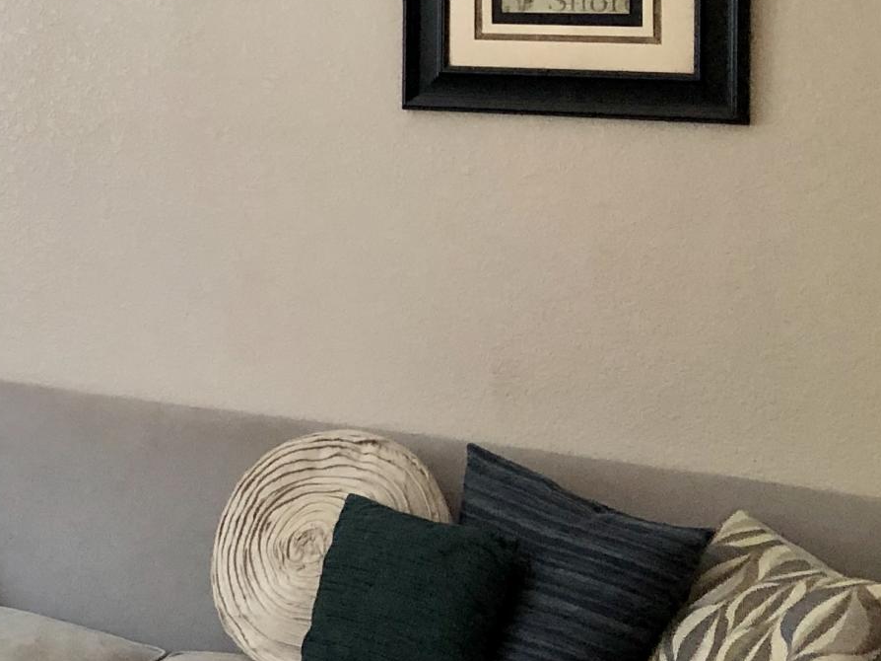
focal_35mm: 94
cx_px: -532
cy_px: 101
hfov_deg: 18.0
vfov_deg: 15.6
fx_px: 2392
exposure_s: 1/30
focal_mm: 3.99
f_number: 1.8
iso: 32
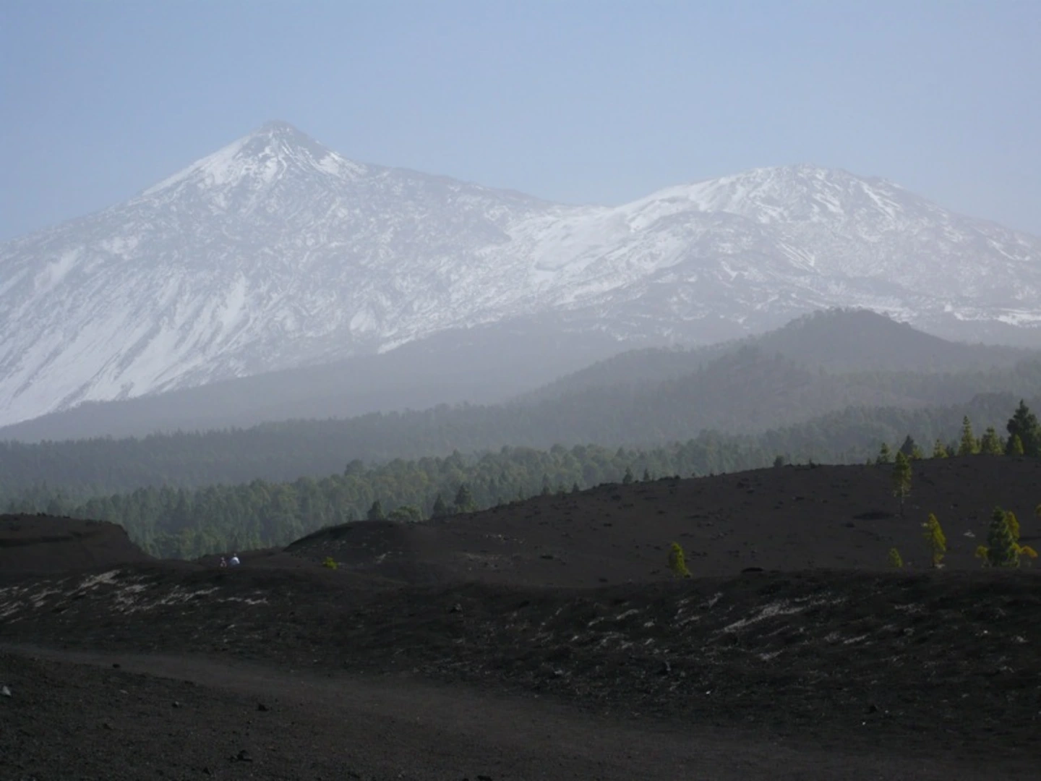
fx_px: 3007
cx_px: 520
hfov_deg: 19.6
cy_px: 390
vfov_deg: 14.8
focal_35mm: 100
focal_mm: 16.4
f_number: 5.6
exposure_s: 1/500
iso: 100
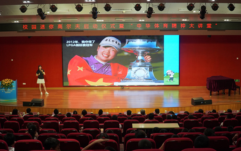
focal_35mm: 53
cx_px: 122
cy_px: 70
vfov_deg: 24.4
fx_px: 348
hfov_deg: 38.2
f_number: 4
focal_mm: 33
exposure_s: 1/160
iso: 1250
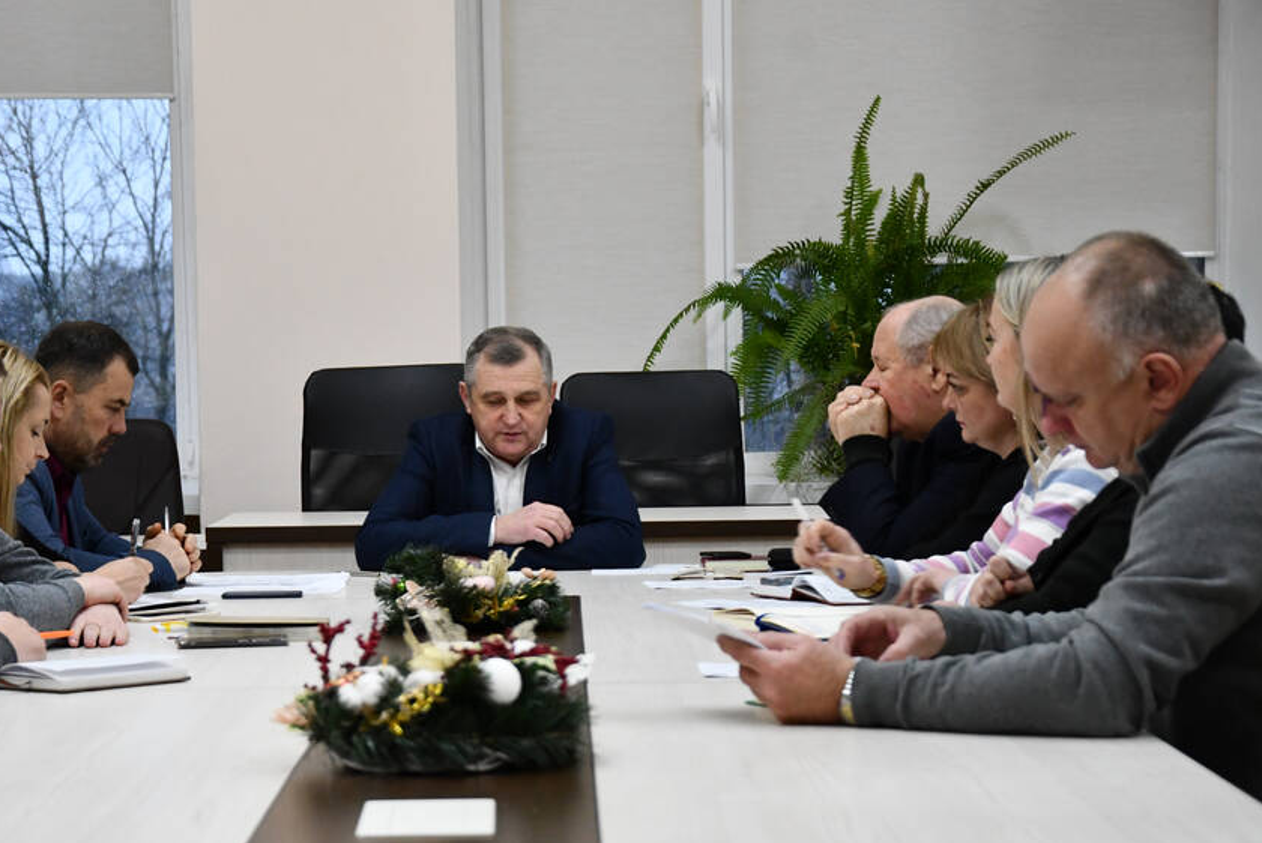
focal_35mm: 106
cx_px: 509
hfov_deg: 19.2
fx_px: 3718
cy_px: 428
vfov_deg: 12.9
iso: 2800
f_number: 5
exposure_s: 1/125
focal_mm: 58
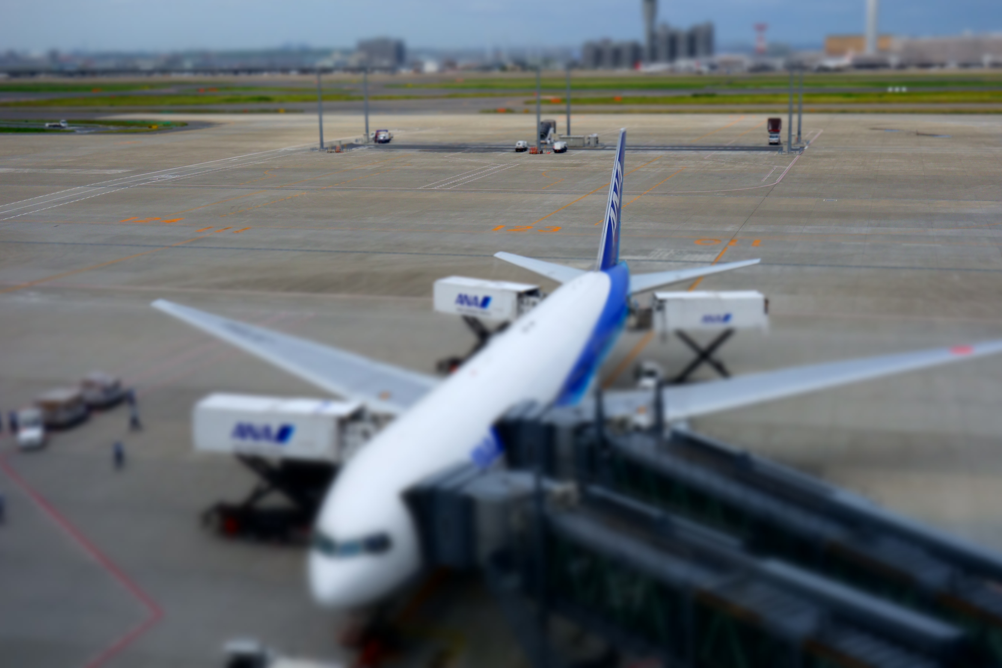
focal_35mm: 48
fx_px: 1336
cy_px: 330
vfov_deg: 28.1
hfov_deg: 41.1
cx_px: 499
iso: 200
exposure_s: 1/1250
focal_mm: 17.6
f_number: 5.6
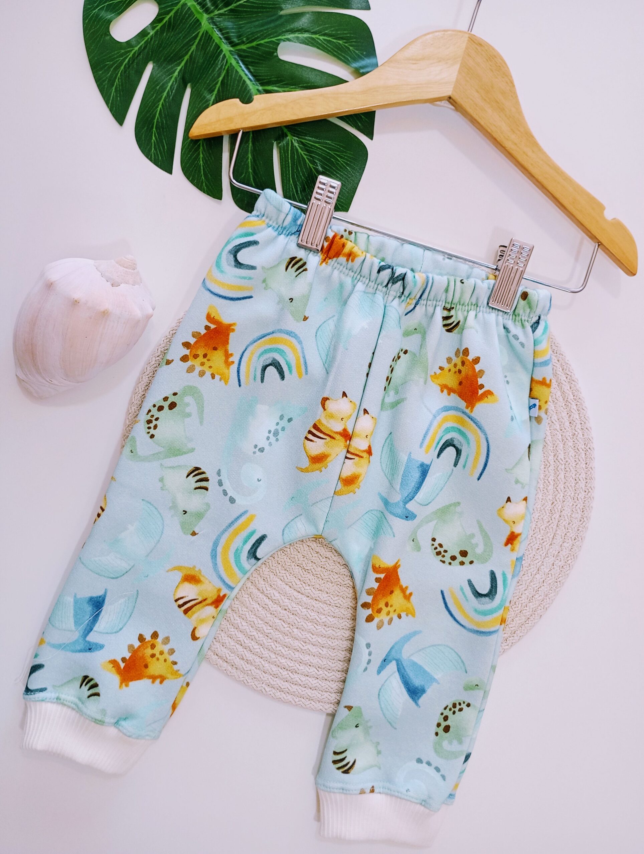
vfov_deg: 63.4
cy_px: 427
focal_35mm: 28
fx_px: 693
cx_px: 322
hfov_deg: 49.9
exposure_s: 1/50
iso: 418
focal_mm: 4.27
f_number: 1.8
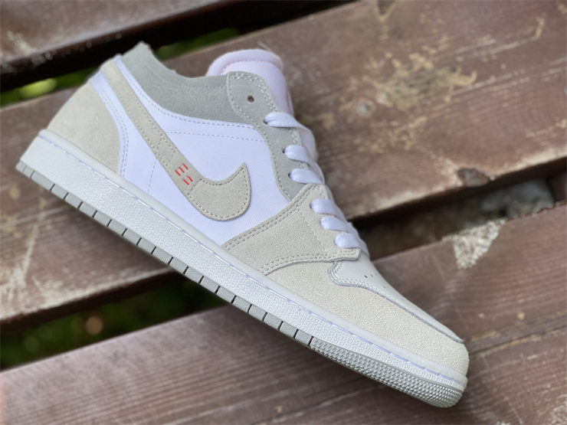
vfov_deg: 22.9
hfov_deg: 30.3
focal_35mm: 64
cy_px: 212
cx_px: 284
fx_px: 1048
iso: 32
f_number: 2.2
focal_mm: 7.5
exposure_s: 1/121
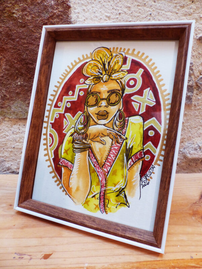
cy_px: 134
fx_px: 195
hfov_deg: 54.9
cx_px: 101
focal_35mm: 25
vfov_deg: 69.4
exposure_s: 1/60
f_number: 2.8
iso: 320
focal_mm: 4.5
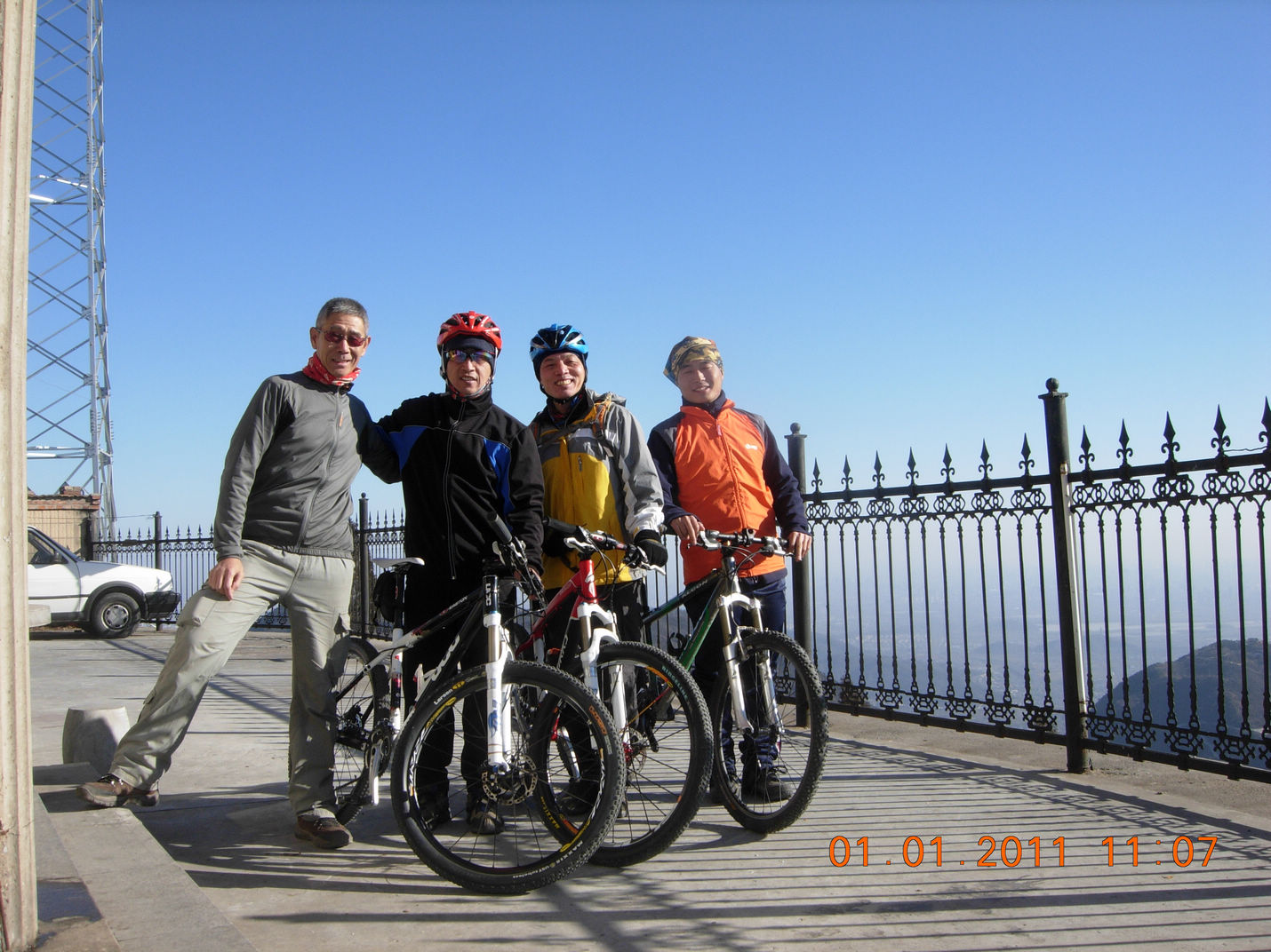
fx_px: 1322
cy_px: 476
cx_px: 636
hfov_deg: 51.4
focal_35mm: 36
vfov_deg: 39.6
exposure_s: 1/322
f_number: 6.1
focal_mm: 7.5
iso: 50
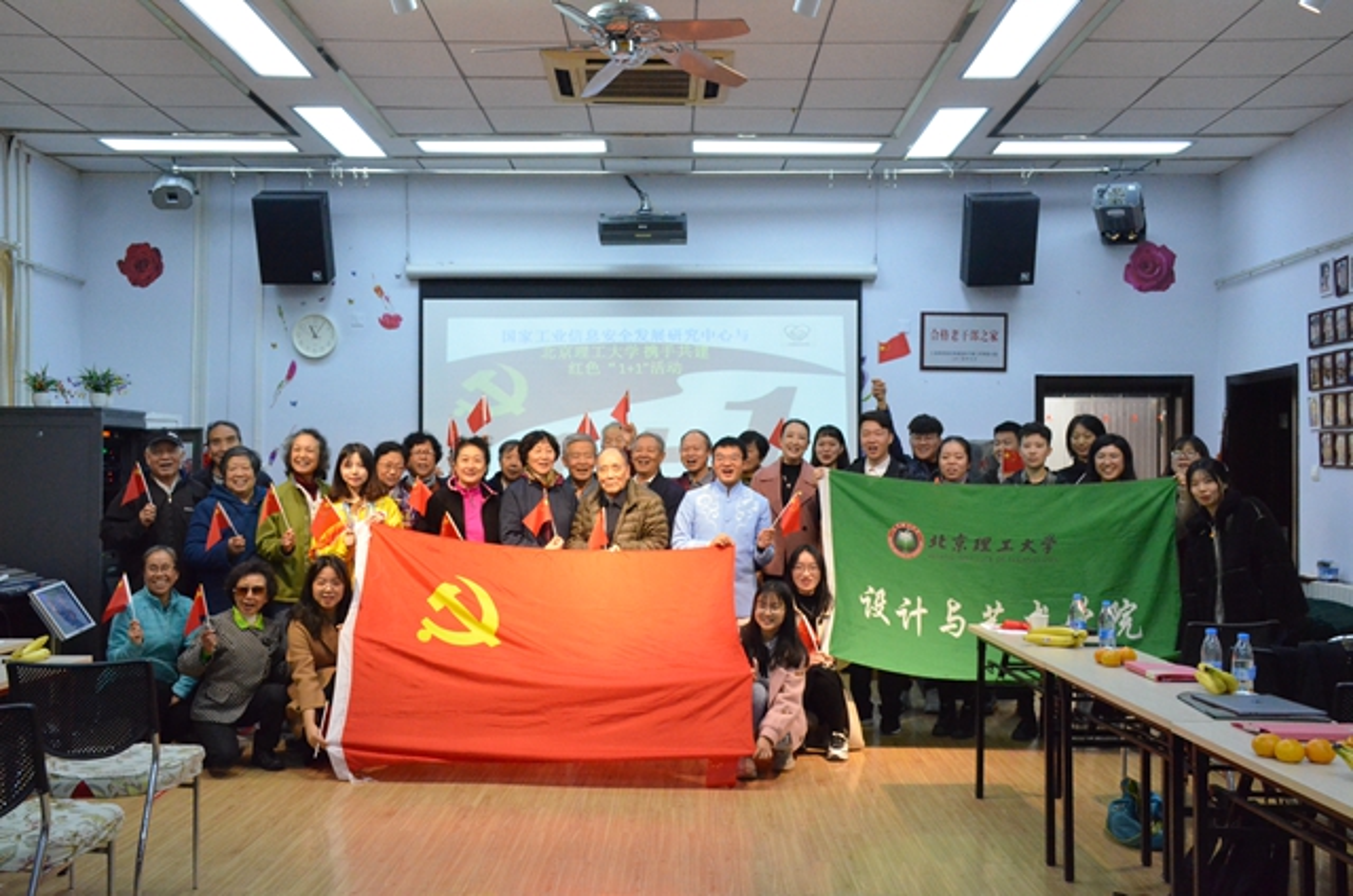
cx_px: 676
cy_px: 448
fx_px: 1350
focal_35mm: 36
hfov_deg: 53.2
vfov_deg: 36.7
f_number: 7.1
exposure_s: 1/200
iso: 5000
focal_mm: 24
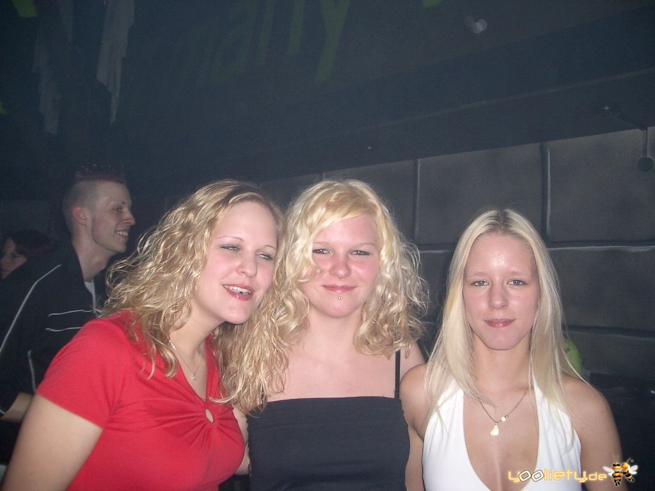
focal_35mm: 35
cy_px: 246
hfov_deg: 52.6
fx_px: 662
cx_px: 328
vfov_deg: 40.7
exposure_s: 1/40
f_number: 2.6
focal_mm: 5.8
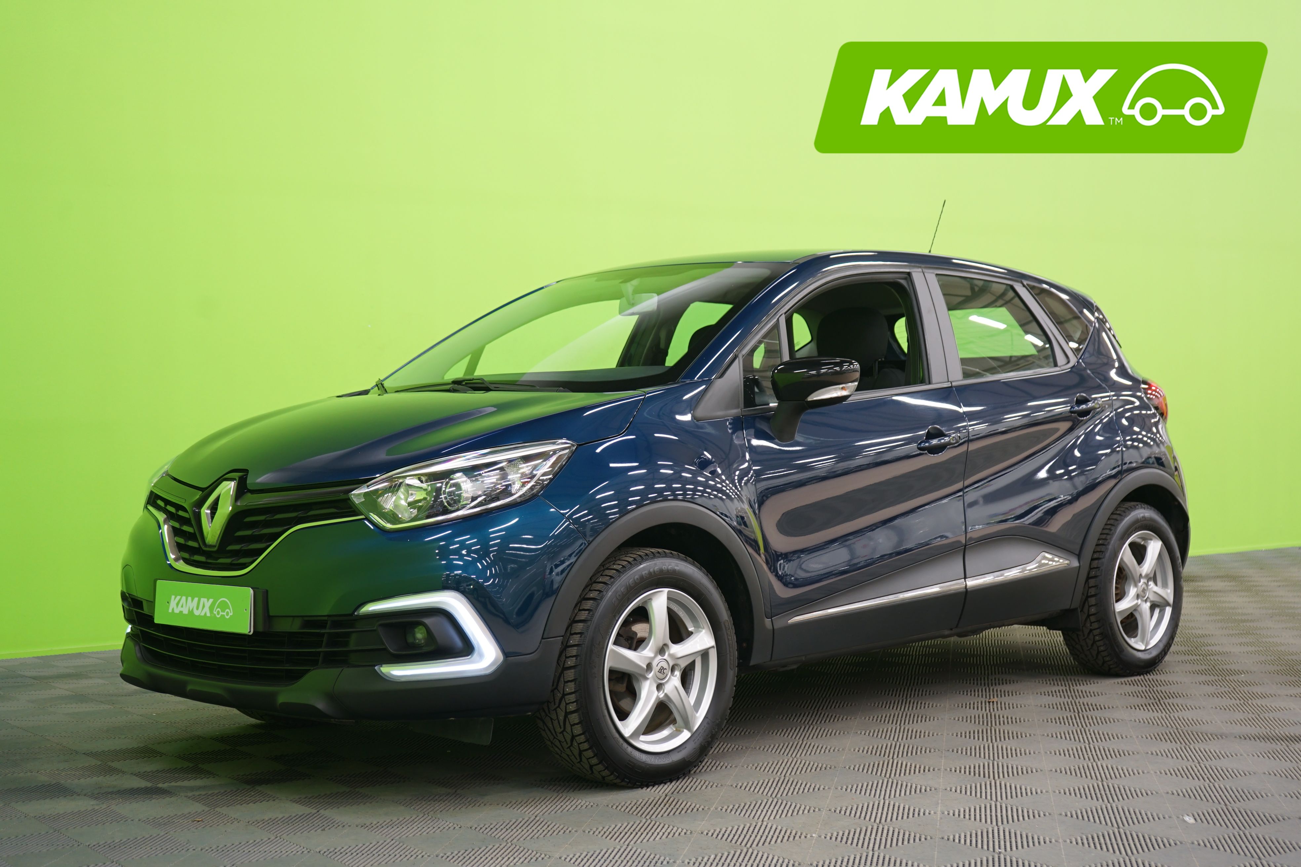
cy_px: 434
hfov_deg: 39.6
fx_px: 1807
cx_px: 650
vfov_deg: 27.0
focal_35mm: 50
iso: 400
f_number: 4.5
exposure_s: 1/5
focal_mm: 50
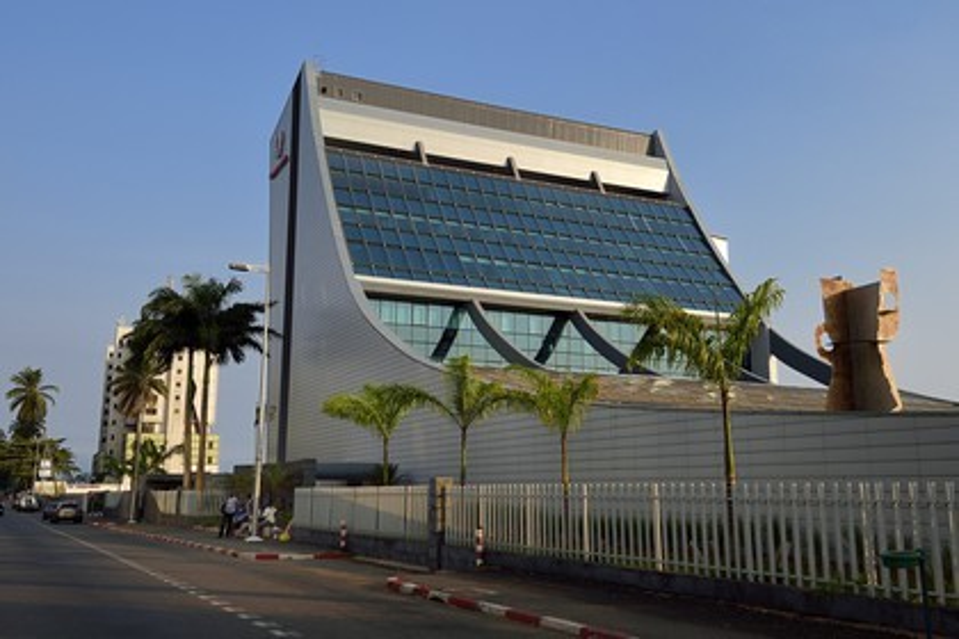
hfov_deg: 58.7
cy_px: 320
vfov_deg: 41.1
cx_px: 480
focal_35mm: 32
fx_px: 852
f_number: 9
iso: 800
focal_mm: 32
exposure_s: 1/1250
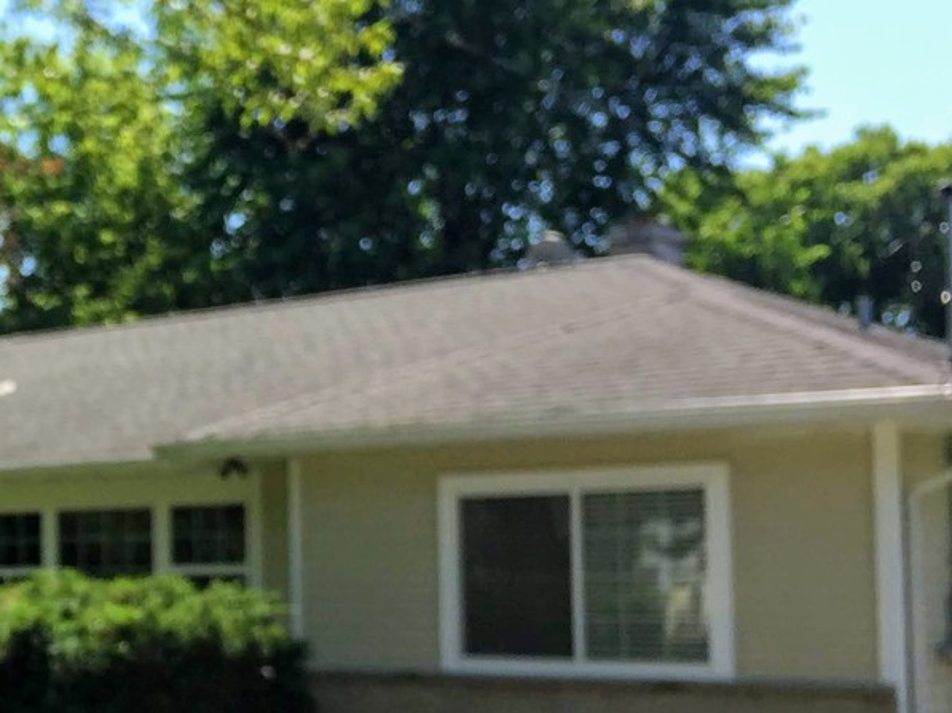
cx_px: -89
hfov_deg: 25.8
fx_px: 1924
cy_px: 504
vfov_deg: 20.9
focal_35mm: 70
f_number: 2.2
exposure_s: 1/989
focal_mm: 4.15
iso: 32
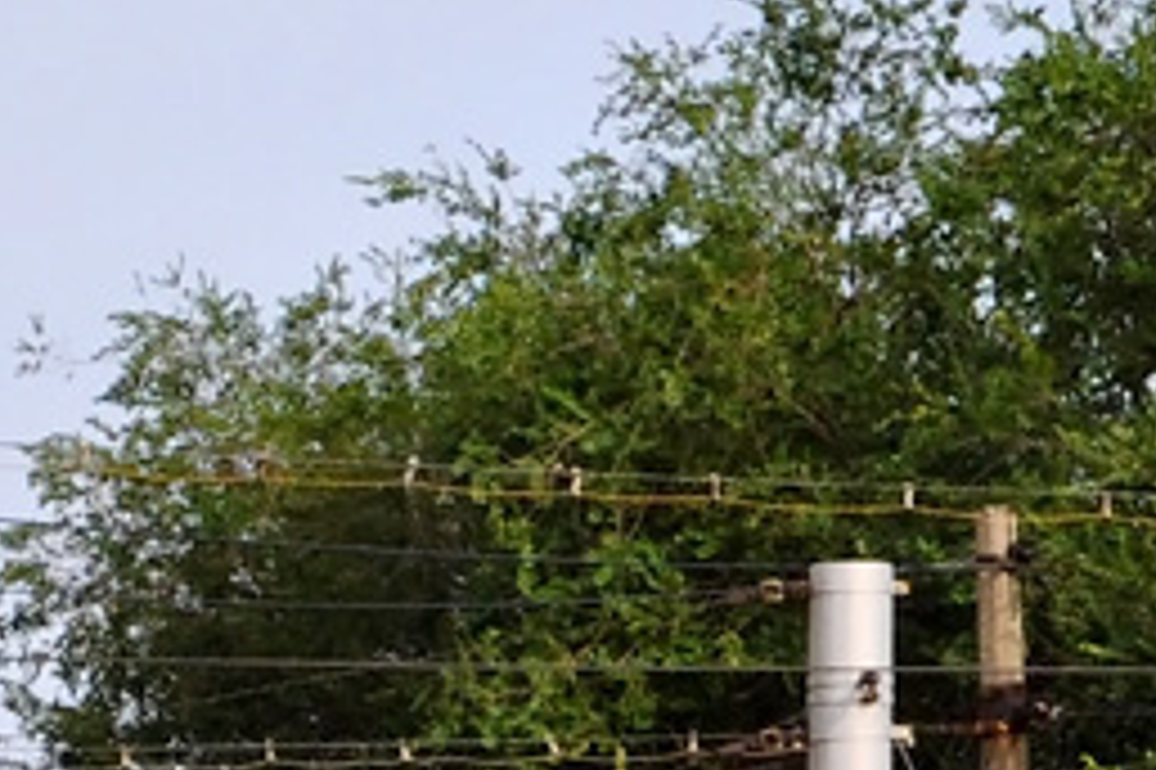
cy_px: 1443
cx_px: -1156
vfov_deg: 3.2
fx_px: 13638
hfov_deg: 4.8
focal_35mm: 425
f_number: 7.1
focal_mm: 52
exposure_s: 1/400
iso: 200
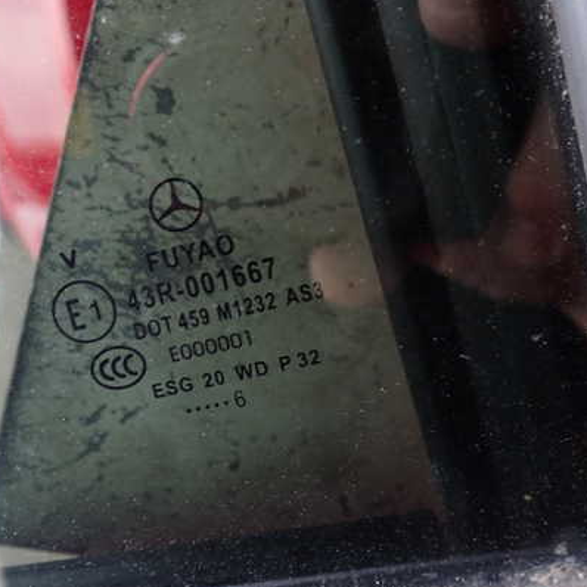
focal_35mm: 40
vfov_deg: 41.9
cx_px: 165
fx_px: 767
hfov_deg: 40.9
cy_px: 304
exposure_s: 1/60
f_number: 2.3
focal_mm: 5.4
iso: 160
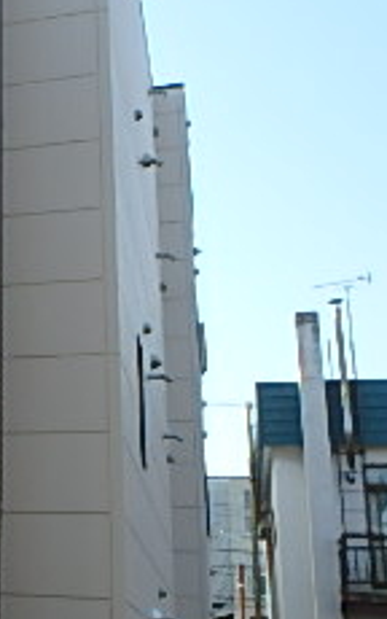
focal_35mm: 62
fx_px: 1045
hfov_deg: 18.0
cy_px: 350
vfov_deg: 32.9
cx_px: -245
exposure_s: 1/400
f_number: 3.5
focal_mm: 3.7
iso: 125
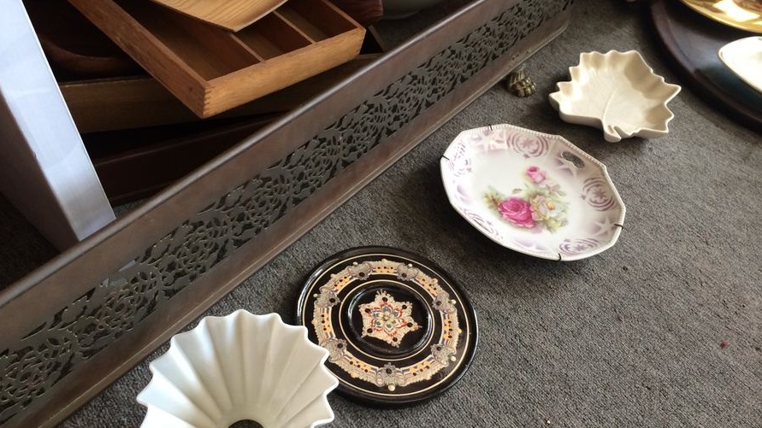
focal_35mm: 33
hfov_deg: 59.5
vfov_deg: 35.6
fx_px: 667
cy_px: 227
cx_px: 382
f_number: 2.2
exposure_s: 1/30
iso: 40
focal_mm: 4.12
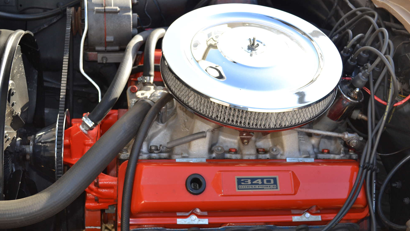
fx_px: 489
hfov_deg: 45.5
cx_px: 206
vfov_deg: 26.5
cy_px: 116
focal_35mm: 45
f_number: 4.5
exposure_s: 1/125
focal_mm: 28
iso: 160
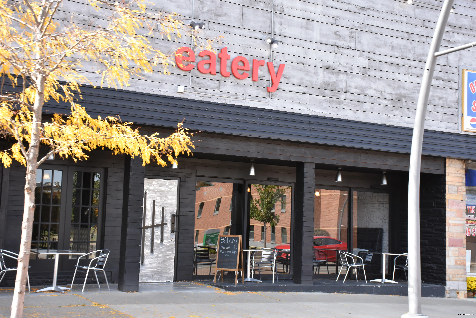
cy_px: 159
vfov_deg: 25.8
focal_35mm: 52
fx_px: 694
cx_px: 238
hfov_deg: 37.9
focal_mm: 35
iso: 800
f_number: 8
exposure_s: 1/400
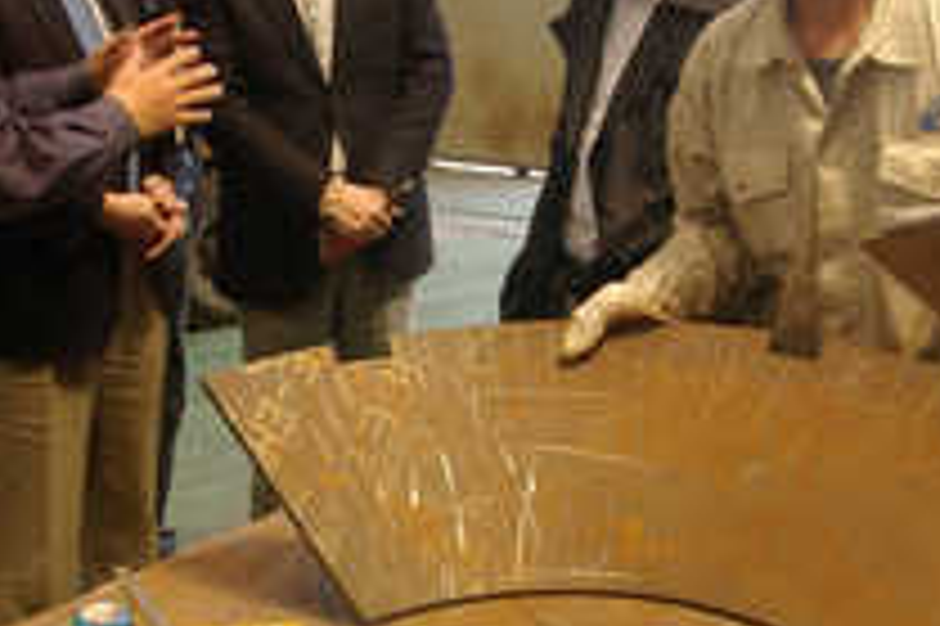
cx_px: 427
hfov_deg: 29.2
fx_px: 1800
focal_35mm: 69
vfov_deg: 19.7
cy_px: 347
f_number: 5.6
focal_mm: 20
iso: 400
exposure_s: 1/60
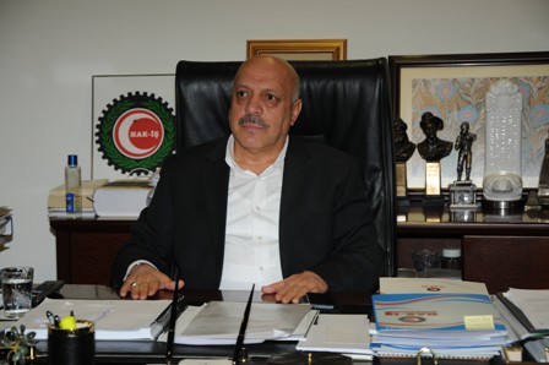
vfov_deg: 13.0
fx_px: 1600
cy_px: 182
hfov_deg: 19.5
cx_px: 274
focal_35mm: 105
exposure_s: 1/60
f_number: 6.3
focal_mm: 70
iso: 500
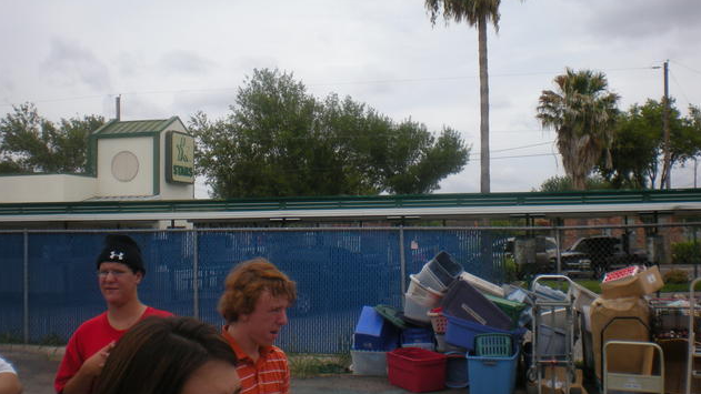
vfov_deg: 28.3
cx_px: 350
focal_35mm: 42
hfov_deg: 48.4
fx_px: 781
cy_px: 183
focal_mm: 6.3
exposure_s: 1/522
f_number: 4.6
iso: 64
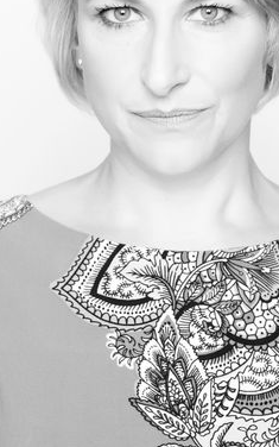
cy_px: 146
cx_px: 175
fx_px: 1180
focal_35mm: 97
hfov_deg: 13.5
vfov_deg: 21.3
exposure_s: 1/125
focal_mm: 70
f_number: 8
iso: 100
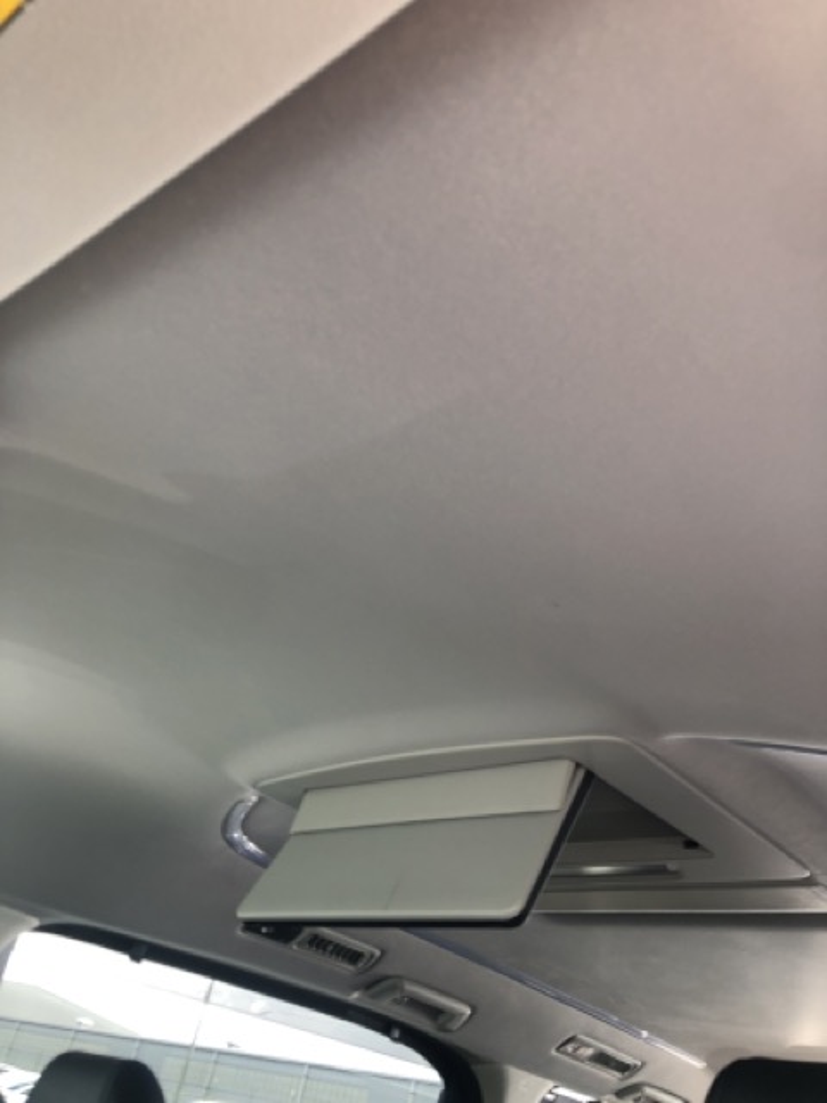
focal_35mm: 28
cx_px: 414
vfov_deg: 63.4
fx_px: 892
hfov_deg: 49.7
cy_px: 552
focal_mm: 3.99
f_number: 1.8
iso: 32
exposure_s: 1/60
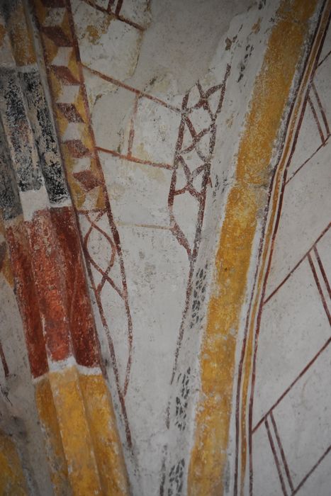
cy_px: 248
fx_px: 2171
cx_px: 166
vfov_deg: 13.0
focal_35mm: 158
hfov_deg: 8.7
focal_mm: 105
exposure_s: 1/125
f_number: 4.8
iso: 2500
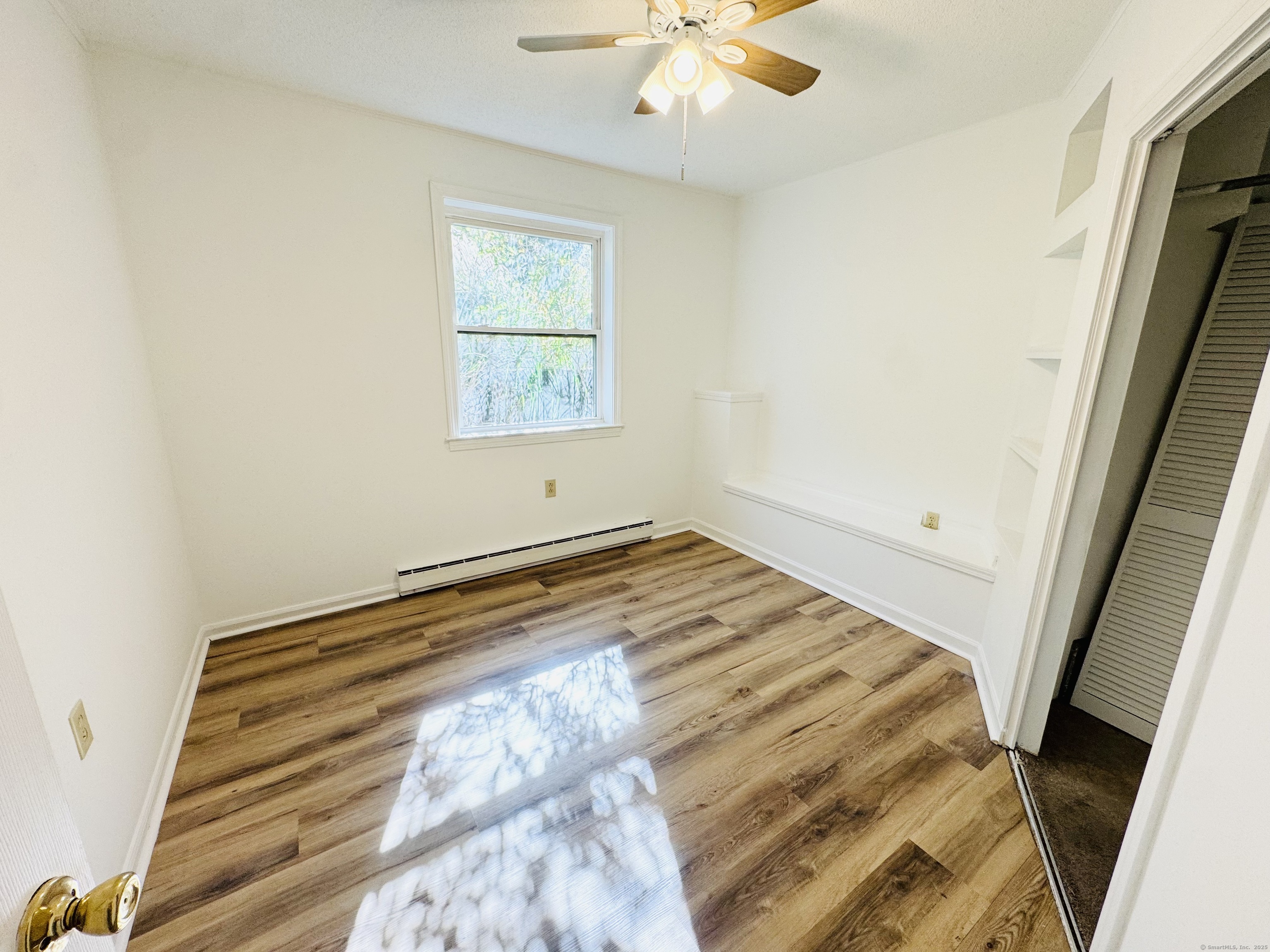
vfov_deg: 85.7
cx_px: 635
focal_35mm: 14
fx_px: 514
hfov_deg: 102.1
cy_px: 476
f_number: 2.2
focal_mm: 2.22
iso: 100
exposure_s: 1/120
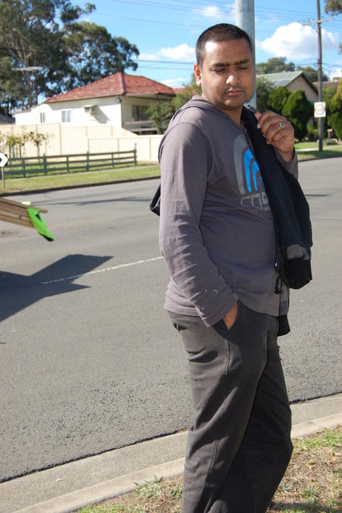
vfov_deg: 38.9
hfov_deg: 26.5
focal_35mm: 51
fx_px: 727
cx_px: 171
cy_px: 256
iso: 200
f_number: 5.6
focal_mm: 34
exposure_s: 1/500
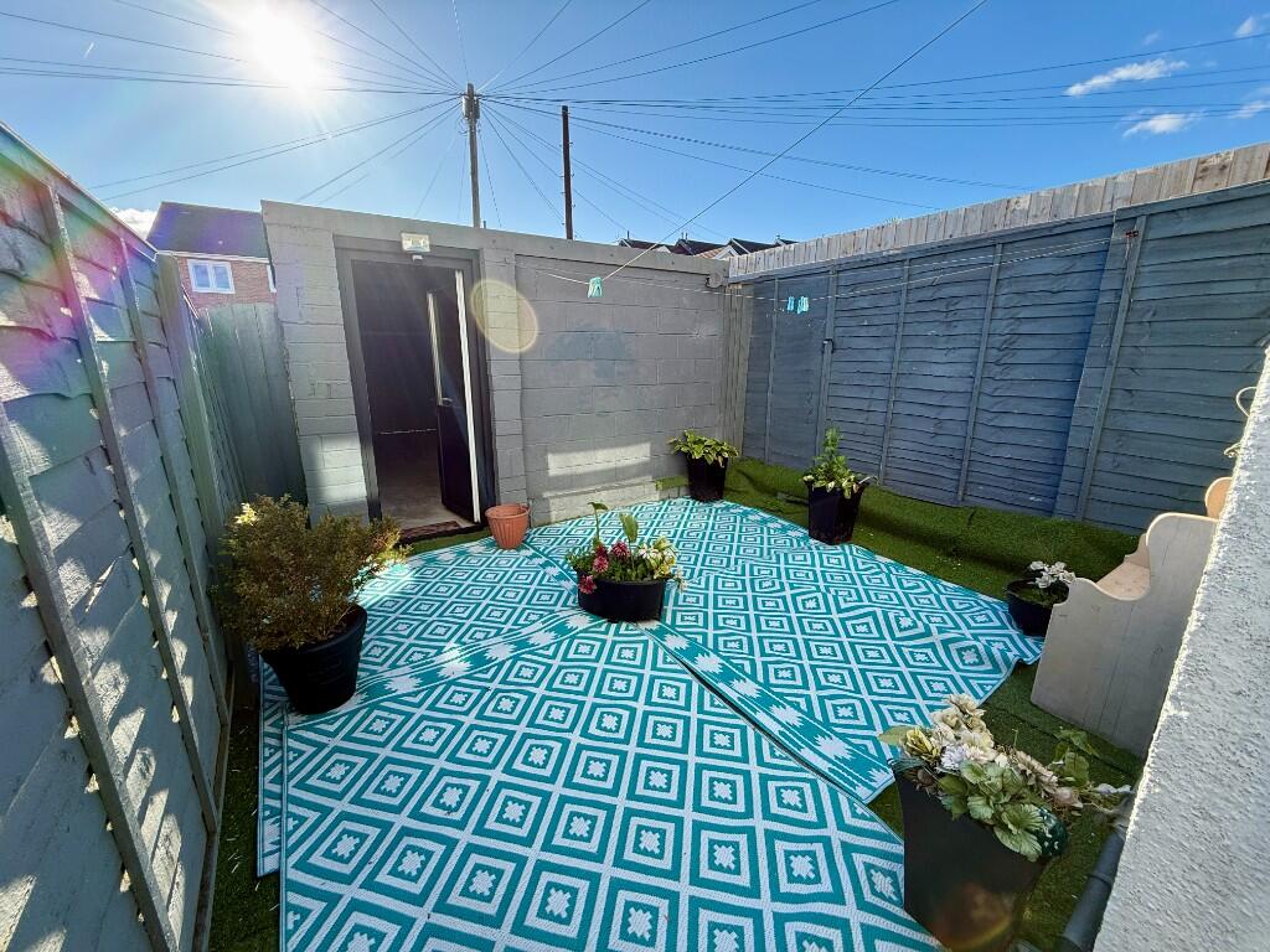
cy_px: 476
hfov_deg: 102.1
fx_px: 514
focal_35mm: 14
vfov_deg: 85.7
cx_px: 635
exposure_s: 1/419
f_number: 2.2
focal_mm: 2.22
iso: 50
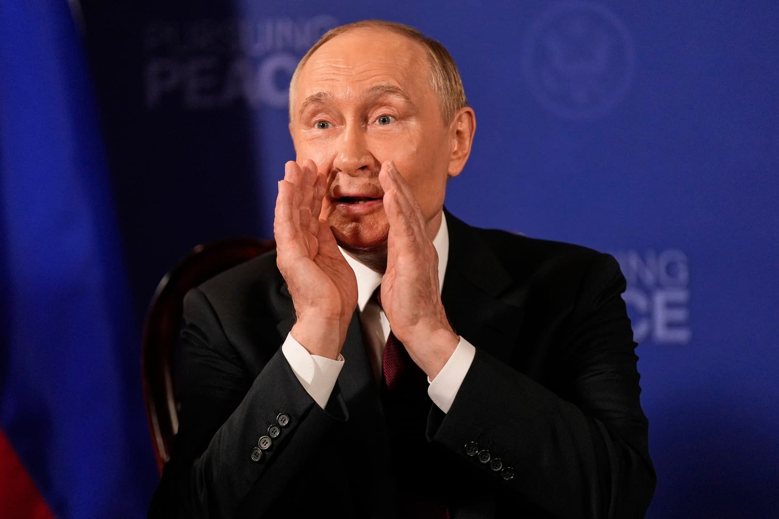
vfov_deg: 7.8
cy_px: 260
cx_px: 390
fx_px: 3808
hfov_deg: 11.7
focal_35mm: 176
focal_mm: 176
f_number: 2.8
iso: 2500
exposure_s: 1/500
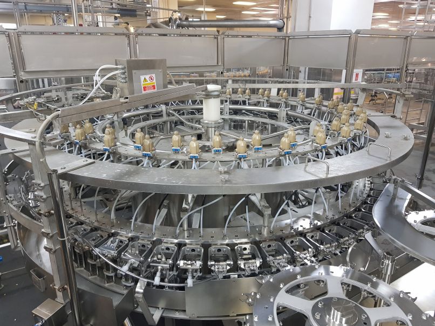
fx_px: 327
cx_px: 218
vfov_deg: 53.1
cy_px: 163
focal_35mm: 26
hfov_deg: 67.3
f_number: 1.7
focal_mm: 4.3
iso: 250
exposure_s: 1/33
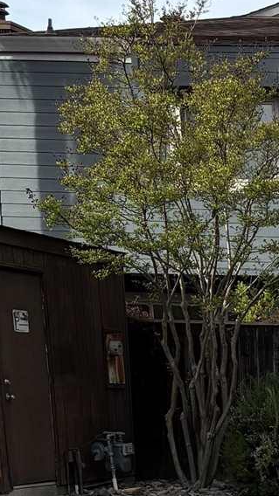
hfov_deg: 9.4
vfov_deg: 17.2
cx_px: 671
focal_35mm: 115
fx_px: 1514
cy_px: 693
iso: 50
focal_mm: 5.96
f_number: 1.6
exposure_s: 1/1901
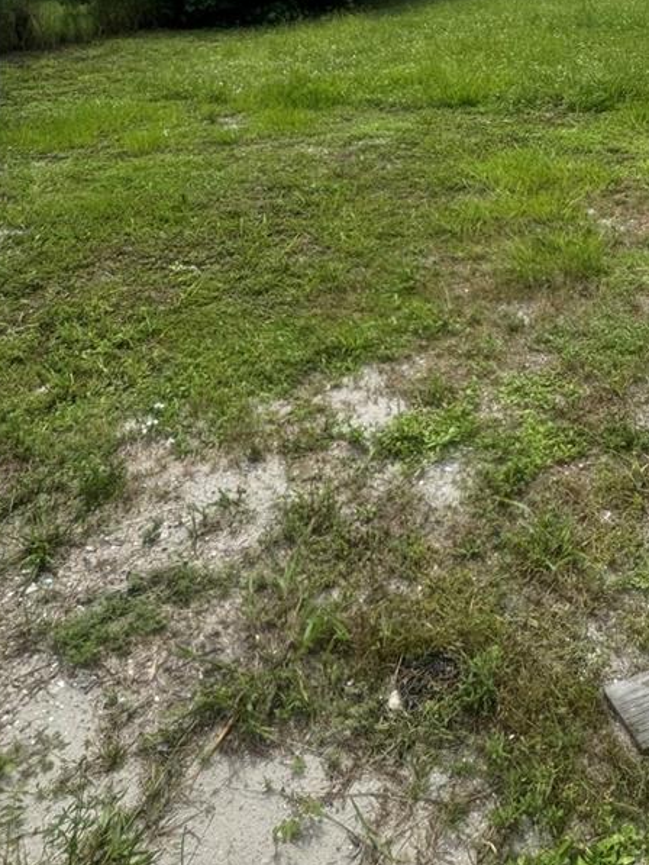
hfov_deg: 38.8
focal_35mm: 36
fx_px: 900
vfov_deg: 45.7
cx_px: 471
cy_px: 61
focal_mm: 2.22
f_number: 2.2
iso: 50
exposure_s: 1/1880
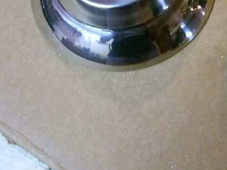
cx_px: 222
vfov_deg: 19.0
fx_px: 505
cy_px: 38
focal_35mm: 77
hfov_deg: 24.3
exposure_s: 1/40
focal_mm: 6.2
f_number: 2.7
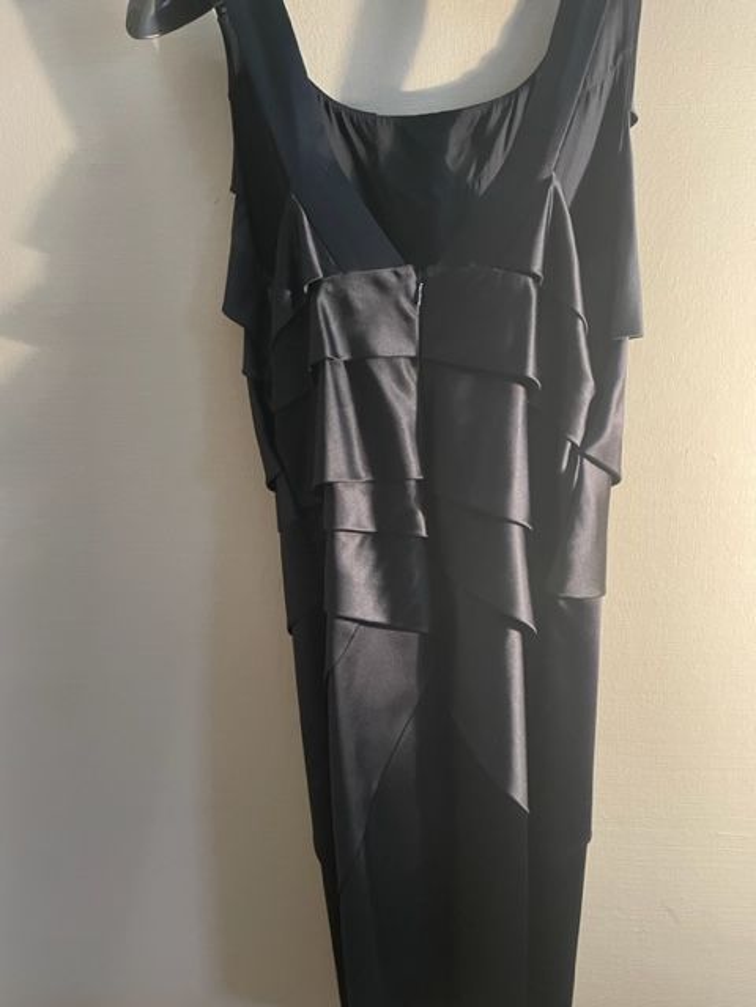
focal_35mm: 26
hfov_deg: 53.1
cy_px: 504
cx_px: 378
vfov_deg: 67.3
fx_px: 757
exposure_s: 1/33
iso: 400
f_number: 1.6
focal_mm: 4.2
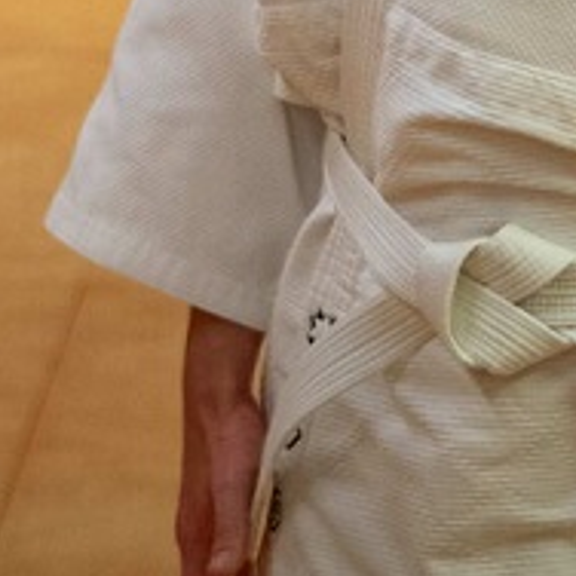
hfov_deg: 11.7
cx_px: 346
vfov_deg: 11.1
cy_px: -389
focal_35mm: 149
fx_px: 2805
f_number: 2.8
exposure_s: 1/250
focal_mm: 33
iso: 4000
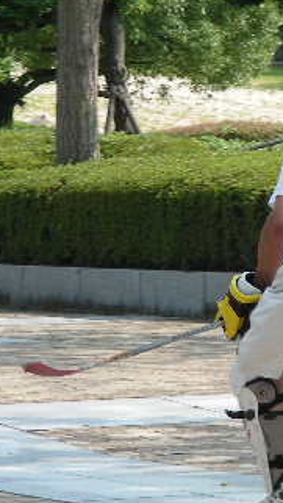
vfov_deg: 5.8
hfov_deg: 3.2
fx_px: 4979
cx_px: 389
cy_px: 255
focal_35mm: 373
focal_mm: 28.7
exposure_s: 1/217
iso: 50
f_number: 4
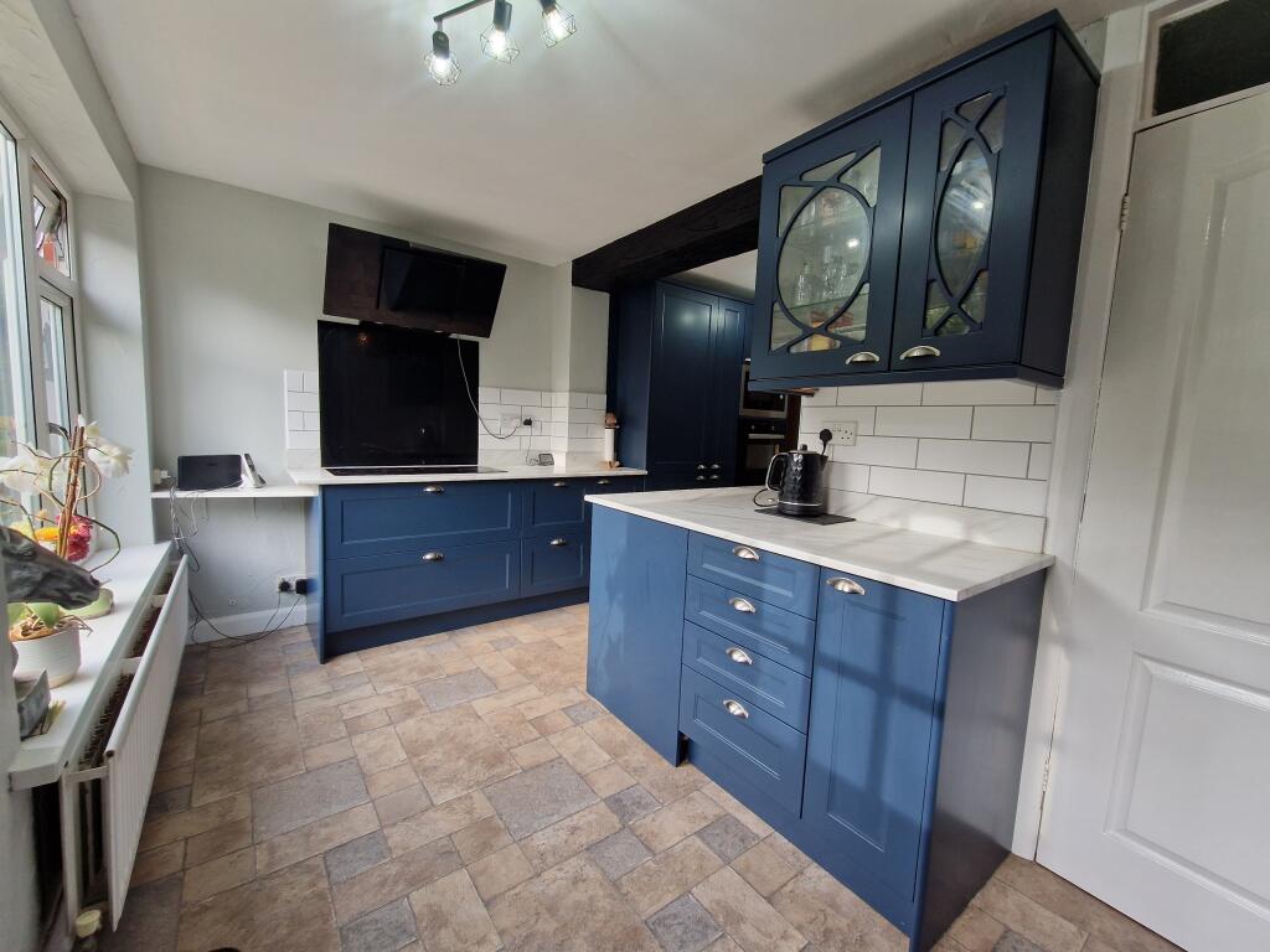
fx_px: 477
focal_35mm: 13
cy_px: 476
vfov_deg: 89.9
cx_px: 635
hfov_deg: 106.2
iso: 100
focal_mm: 2.2
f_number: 2.2
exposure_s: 1/100
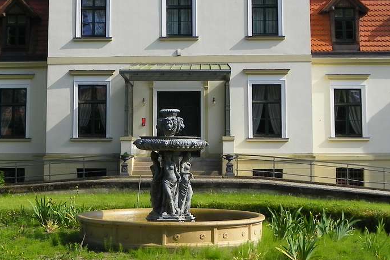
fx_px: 813
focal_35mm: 75
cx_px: 160
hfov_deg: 26.9
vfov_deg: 18.0
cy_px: 48
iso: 64
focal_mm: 5.5
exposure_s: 1/400
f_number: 4
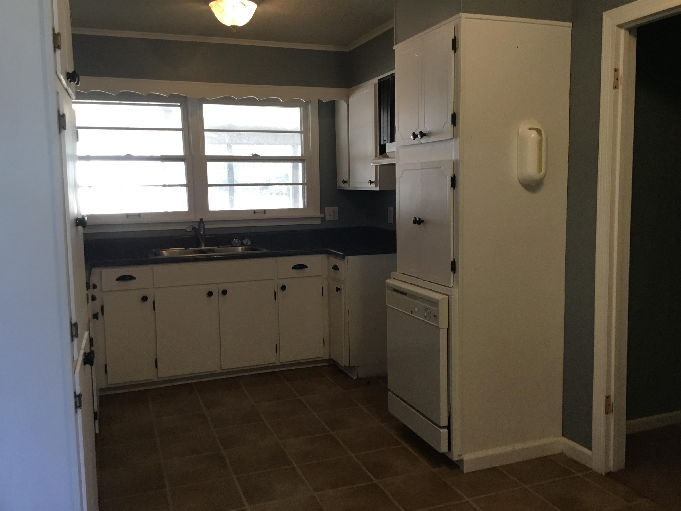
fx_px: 610
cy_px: 256
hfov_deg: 58.4
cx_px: 340
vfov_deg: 45.4
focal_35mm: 31
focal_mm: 3.3
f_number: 2.4
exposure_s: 1/30
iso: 64
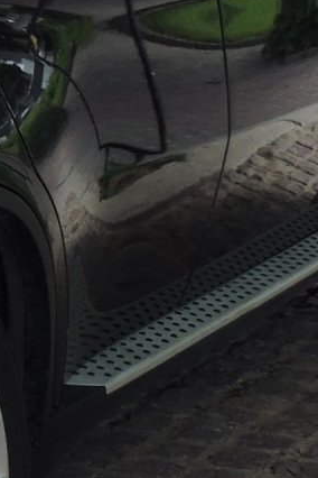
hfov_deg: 7.4
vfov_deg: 11.9
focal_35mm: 171
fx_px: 2266
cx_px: -479
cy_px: -7
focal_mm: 6.3
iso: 100
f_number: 3.8
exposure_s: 1/125
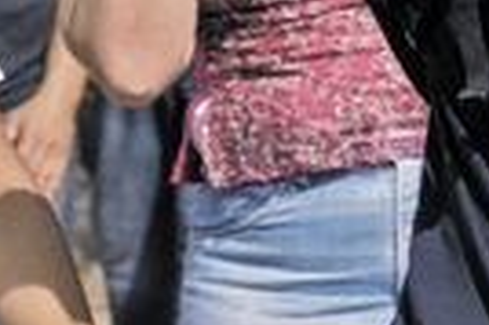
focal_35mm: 1055
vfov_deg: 1.3
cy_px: -110
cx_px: 1653
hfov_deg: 1.9
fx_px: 14313
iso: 400
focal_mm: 92
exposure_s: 1/640
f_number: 8
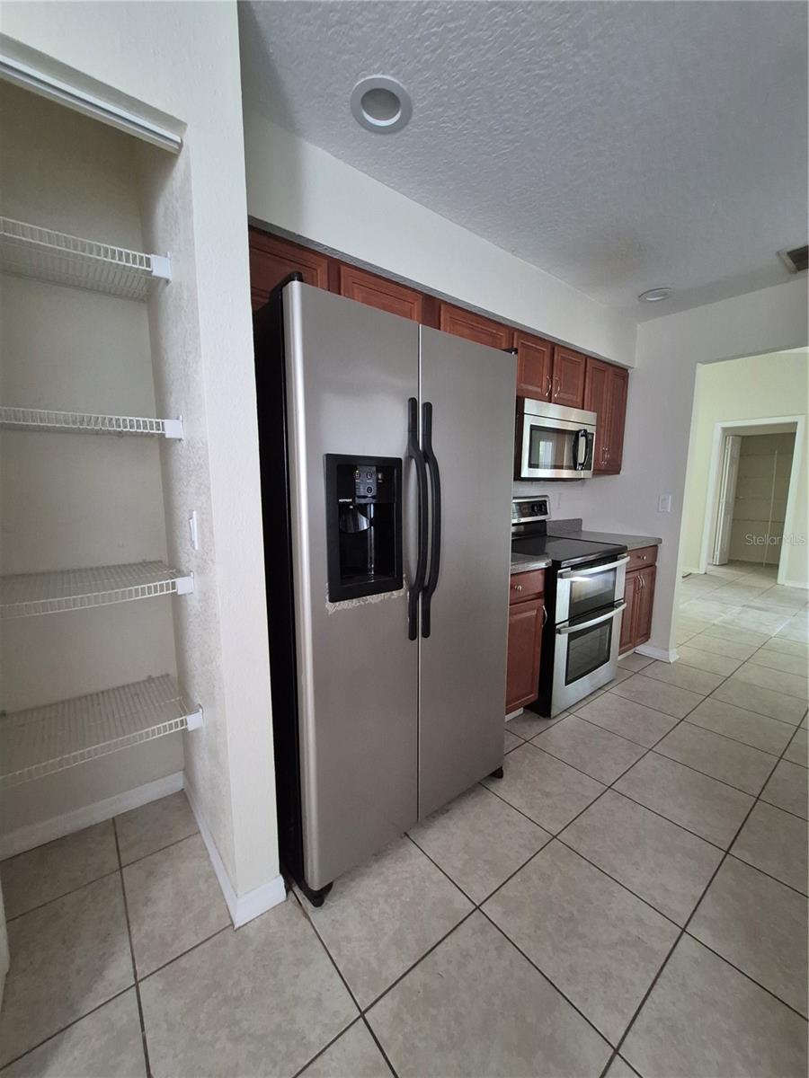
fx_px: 405
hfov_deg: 89.9
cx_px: 404
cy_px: 539
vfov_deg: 106.2
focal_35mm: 13
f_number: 2.2
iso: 1000
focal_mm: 1.74
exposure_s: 1/60
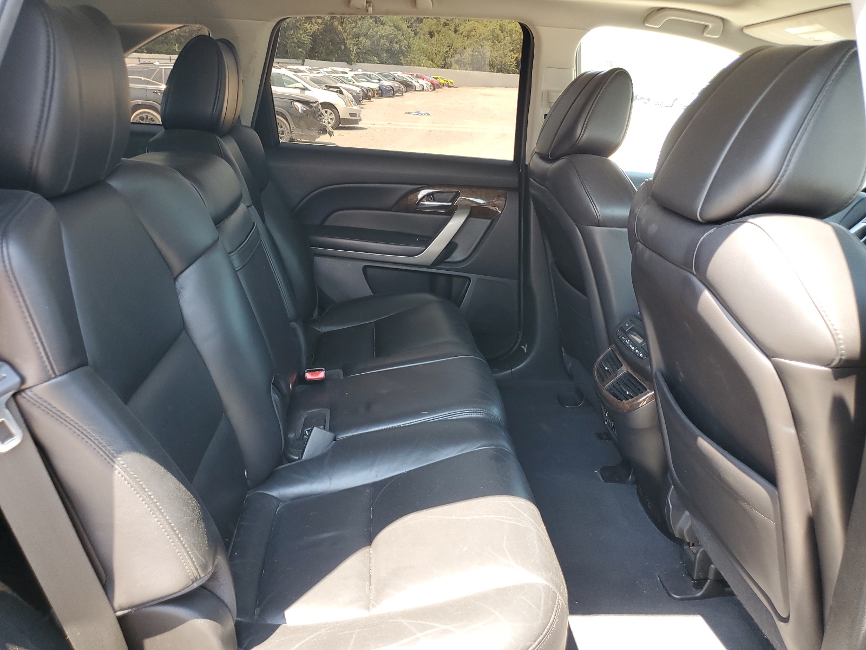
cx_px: 433
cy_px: 325
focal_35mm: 26
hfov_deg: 67.3
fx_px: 650
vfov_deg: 53.1
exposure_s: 1/120
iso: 61
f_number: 1.5
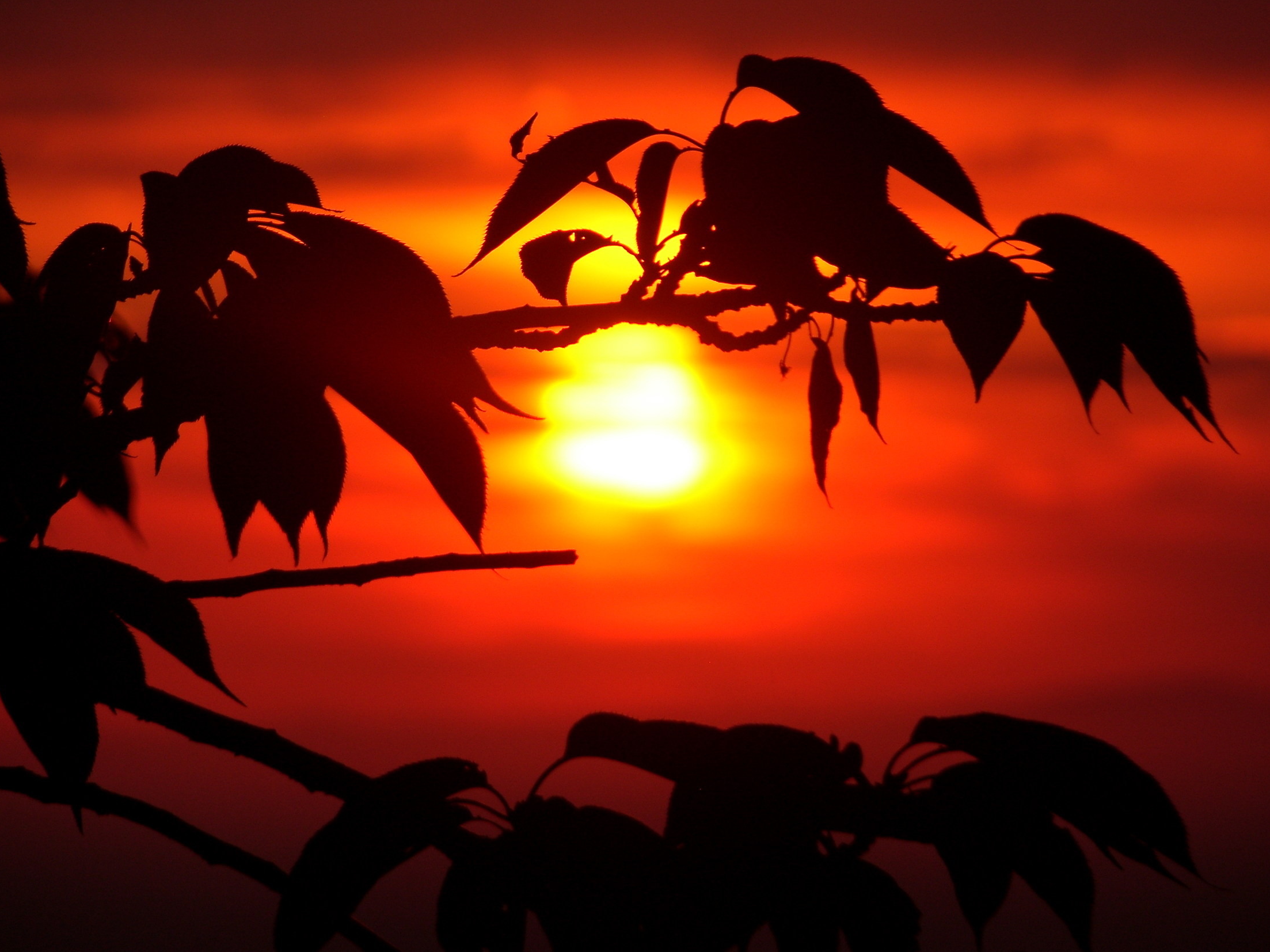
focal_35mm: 457
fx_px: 16765
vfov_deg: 3.3
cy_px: 439
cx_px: 641
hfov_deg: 4.3
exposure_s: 1/640
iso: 50
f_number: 4.6
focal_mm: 104.7
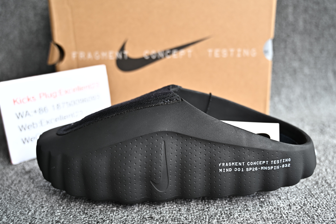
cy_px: 116
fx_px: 345
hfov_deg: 51.9
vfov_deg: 35.9
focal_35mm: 37
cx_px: 174
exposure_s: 1/40
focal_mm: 35
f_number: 4
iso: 100
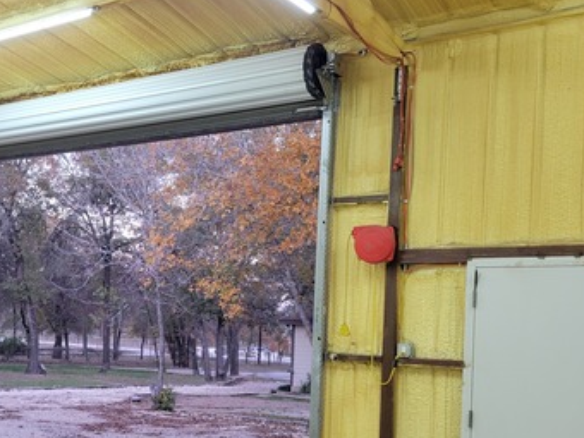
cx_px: 132
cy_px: 309
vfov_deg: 29.4
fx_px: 827
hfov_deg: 37.7
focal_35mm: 49
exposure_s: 1/120
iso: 250
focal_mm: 5.4
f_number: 1.8
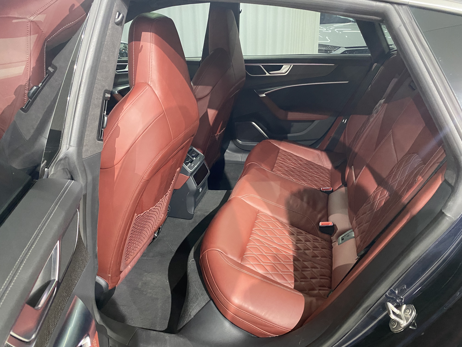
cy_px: 174
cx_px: 231
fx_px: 347
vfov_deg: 53.1
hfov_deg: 67.3
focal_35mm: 26
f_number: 1.8
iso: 500
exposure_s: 1/33
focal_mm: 4.25
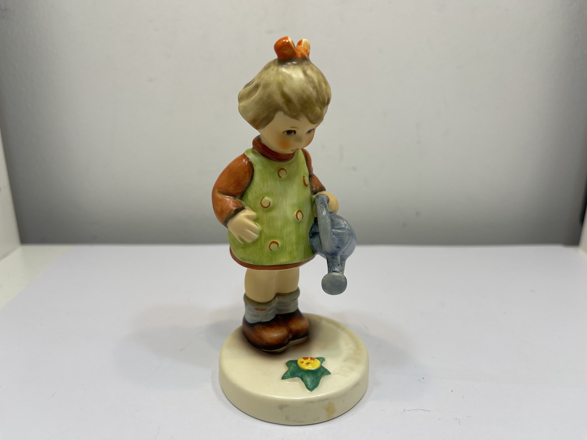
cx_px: 294
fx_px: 424
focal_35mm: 25
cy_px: 220
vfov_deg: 54.9
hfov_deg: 69.4
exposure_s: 1/354
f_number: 1.6
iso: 32
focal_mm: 5.1
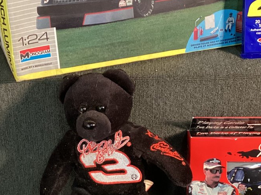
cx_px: 137
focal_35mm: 71
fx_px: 535
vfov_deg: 20.6
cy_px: 63
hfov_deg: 27.4
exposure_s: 1/60
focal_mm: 3.3
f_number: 2.4
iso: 320
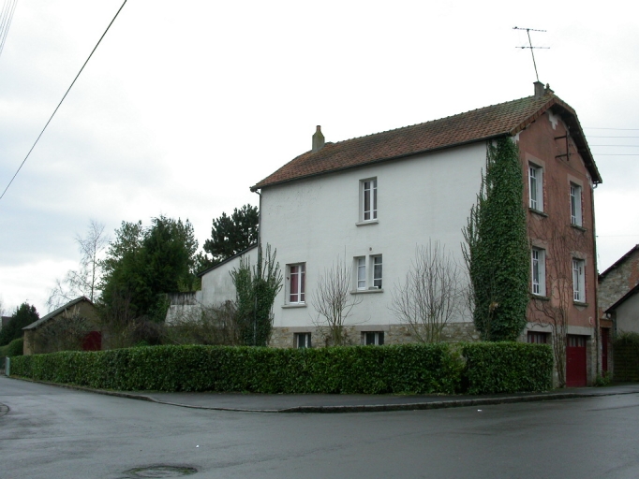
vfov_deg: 37.7
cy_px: 240
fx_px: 702
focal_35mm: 38
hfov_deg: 49.0
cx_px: 320
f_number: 5.3
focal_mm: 7.85
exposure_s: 1/127
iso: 100
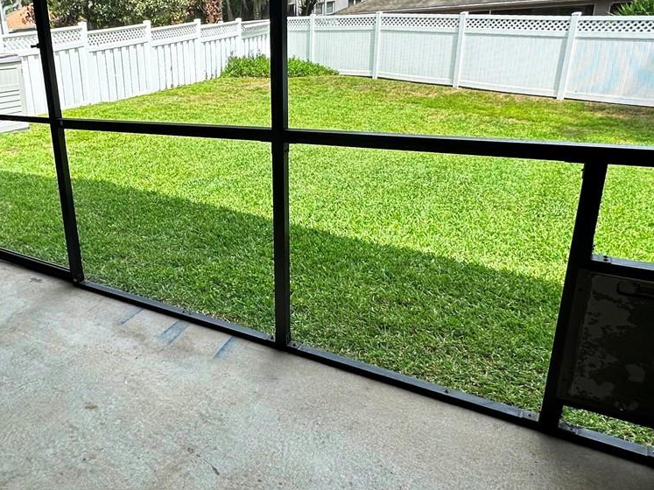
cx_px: 122
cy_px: 200
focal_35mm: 30
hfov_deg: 55.3
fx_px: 567
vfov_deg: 46.6
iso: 40
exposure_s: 1/739
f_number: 2.2
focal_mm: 2.22
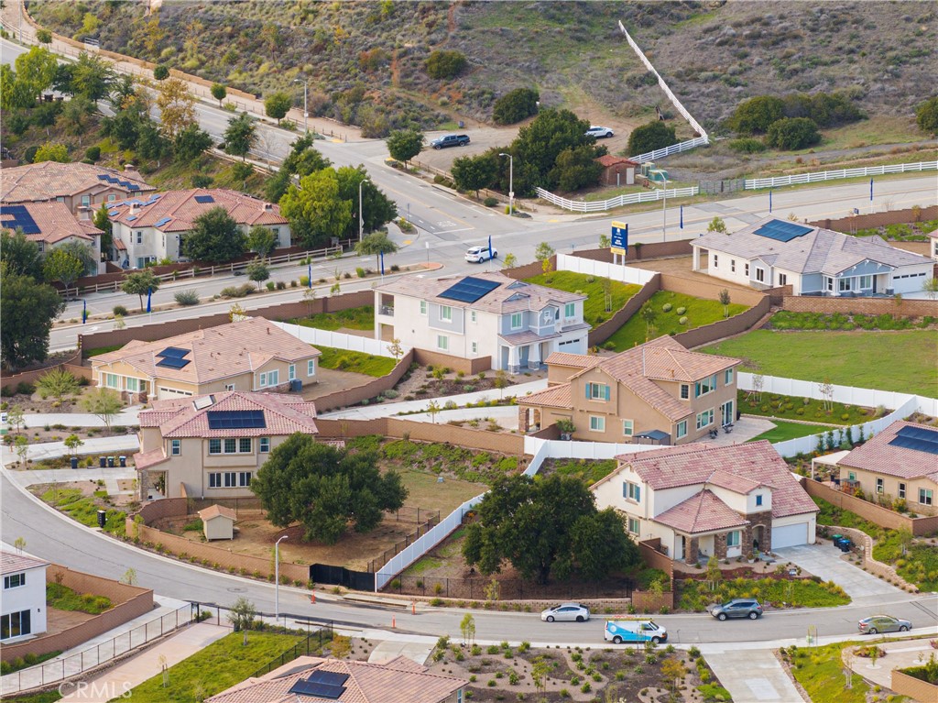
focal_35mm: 166
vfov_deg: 8.9
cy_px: 352
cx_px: 469
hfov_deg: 11.9
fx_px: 4496
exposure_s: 1/60
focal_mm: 30.71
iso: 100
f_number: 3.4
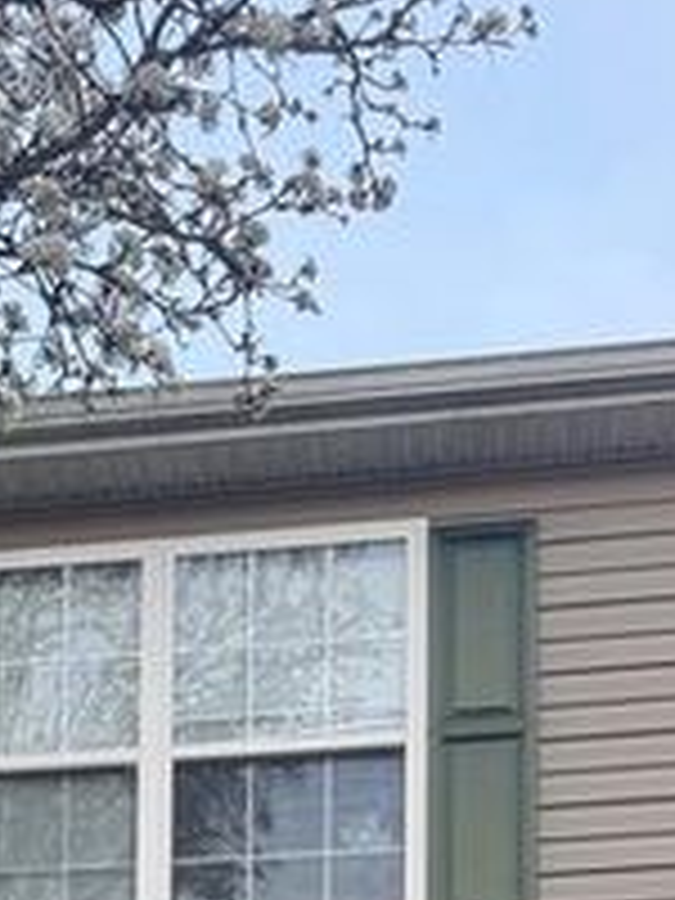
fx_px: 2080
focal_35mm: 80
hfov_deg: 18.3
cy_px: 1388
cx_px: 166
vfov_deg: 20.5
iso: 125
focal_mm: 6.76
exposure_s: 1/121
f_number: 1.78
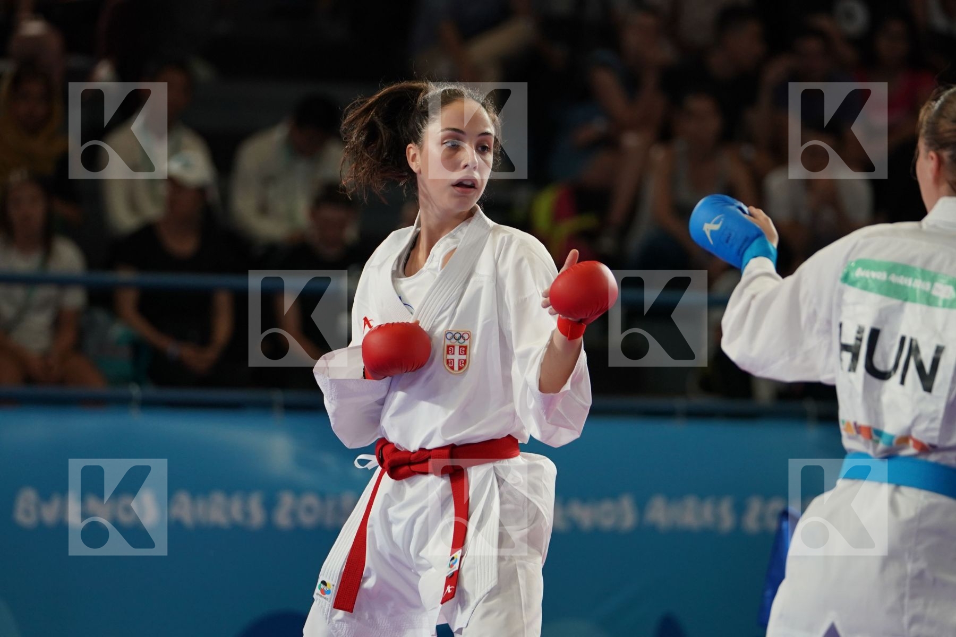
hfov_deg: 8.0
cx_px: 478
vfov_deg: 5.4
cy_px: 318
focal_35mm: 256
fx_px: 6798
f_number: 2.8
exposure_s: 1/1000
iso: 1000
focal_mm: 171
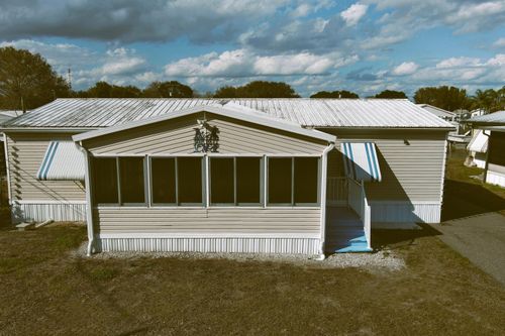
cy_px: 168
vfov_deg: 44.9
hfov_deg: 63.7
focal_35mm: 29
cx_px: 252
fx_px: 407
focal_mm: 10.57
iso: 101
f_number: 2.8
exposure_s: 1/2398
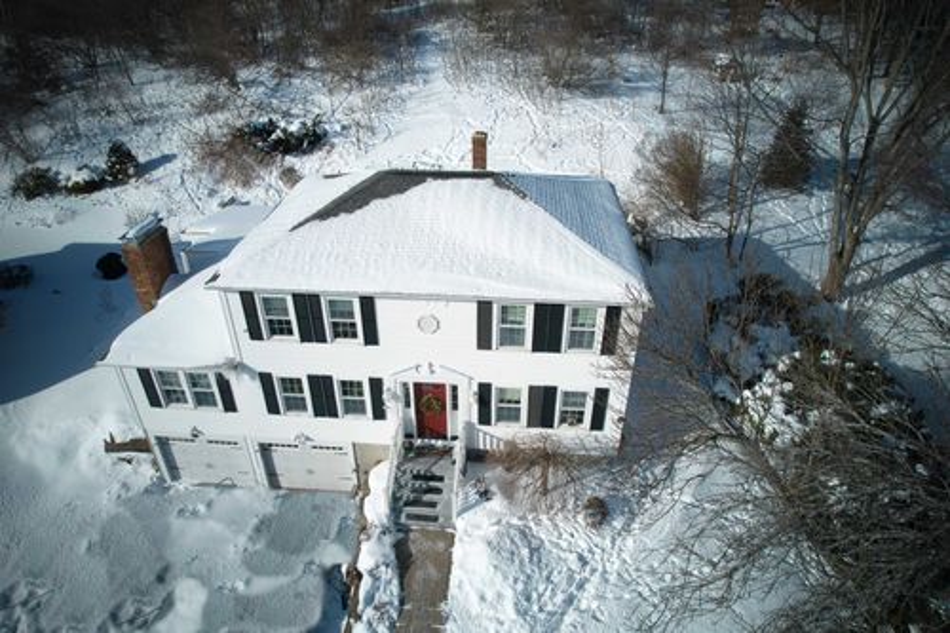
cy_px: 316
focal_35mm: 22
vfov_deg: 57.2
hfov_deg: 78.6
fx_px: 580
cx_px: 475
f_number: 2.8
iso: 110
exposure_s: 1/1000
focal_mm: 8.38
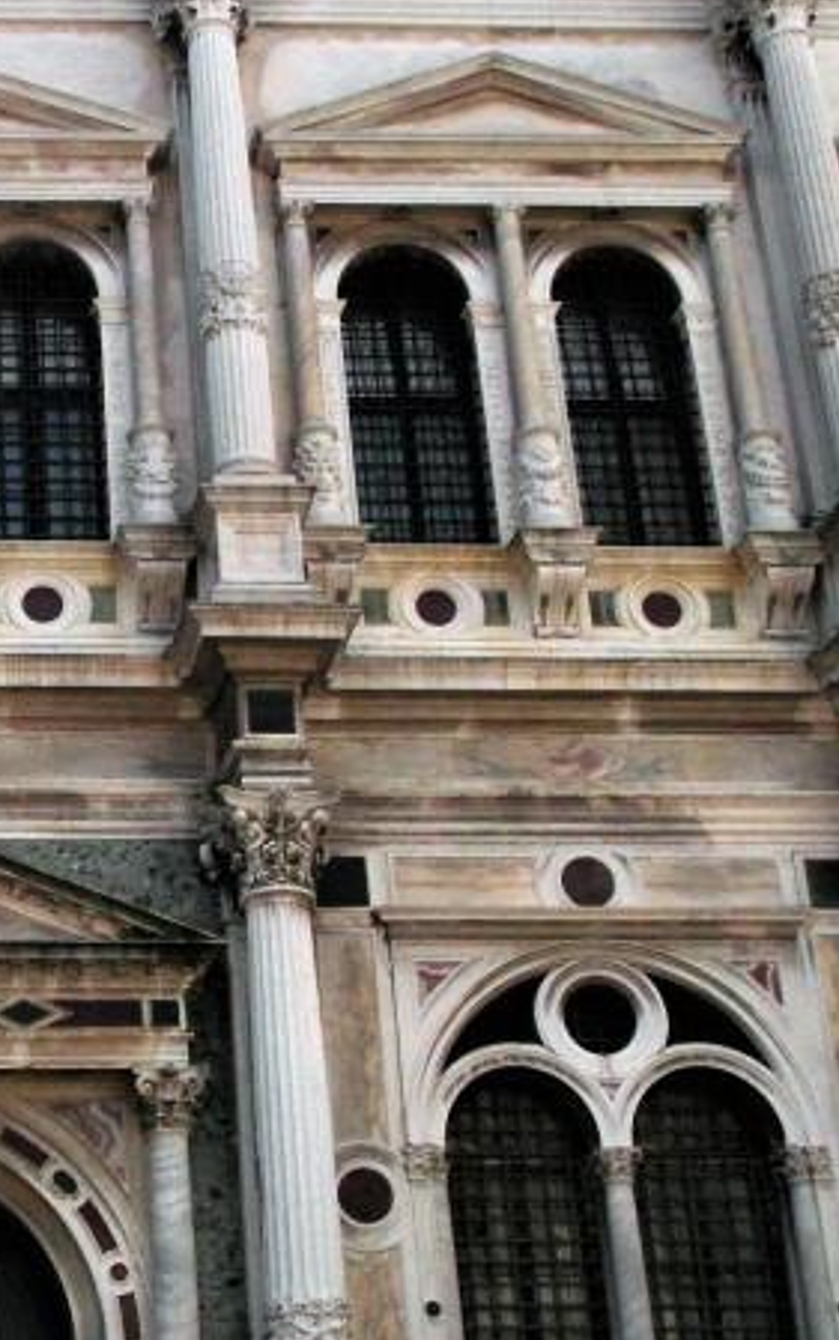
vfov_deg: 35.1
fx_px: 2120
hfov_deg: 21.1
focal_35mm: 58
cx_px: -113
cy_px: 749
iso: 200
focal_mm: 5.2
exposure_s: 1/1500
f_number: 5
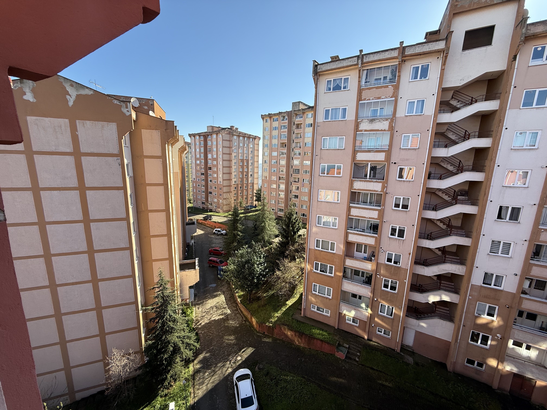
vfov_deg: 85.7
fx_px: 221
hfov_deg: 102.1
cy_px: 205
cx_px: 274
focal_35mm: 14
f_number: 2.2
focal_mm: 2.22
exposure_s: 1/554
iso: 50
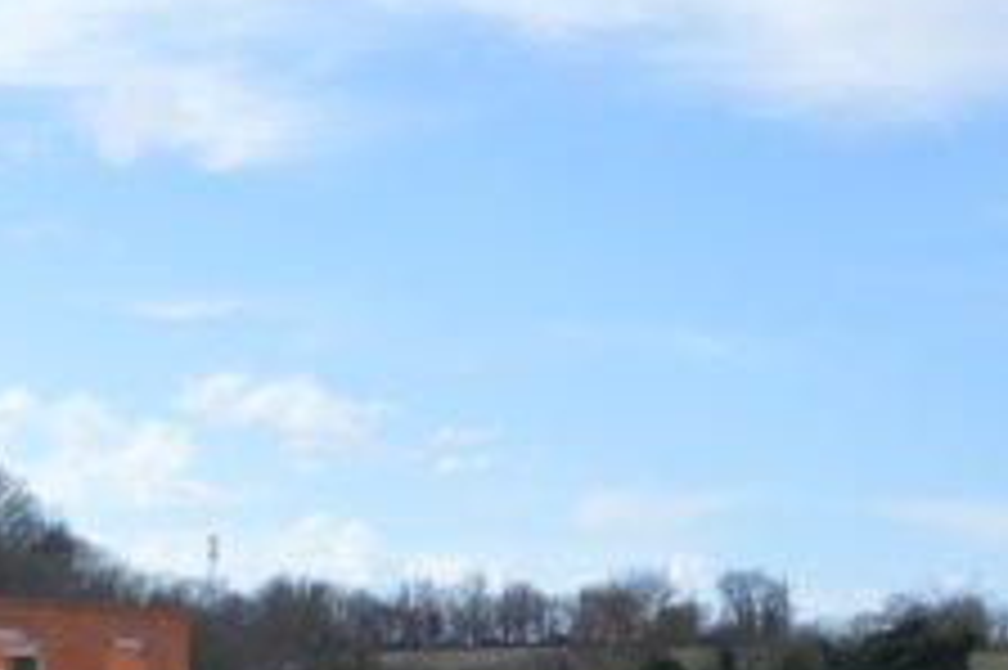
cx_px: -261
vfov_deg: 17.5
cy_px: 537
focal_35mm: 77
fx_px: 2154
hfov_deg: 23.6
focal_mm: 18
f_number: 8
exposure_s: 1/250
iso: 100
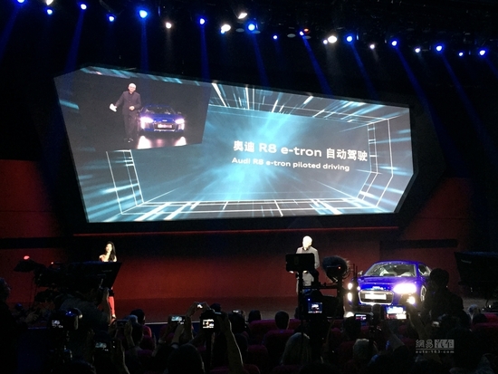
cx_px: 249
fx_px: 417
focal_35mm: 29
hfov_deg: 61.6
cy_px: 187
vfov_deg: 48.3
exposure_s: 1/24
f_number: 2.2
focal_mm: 4.15
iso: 250
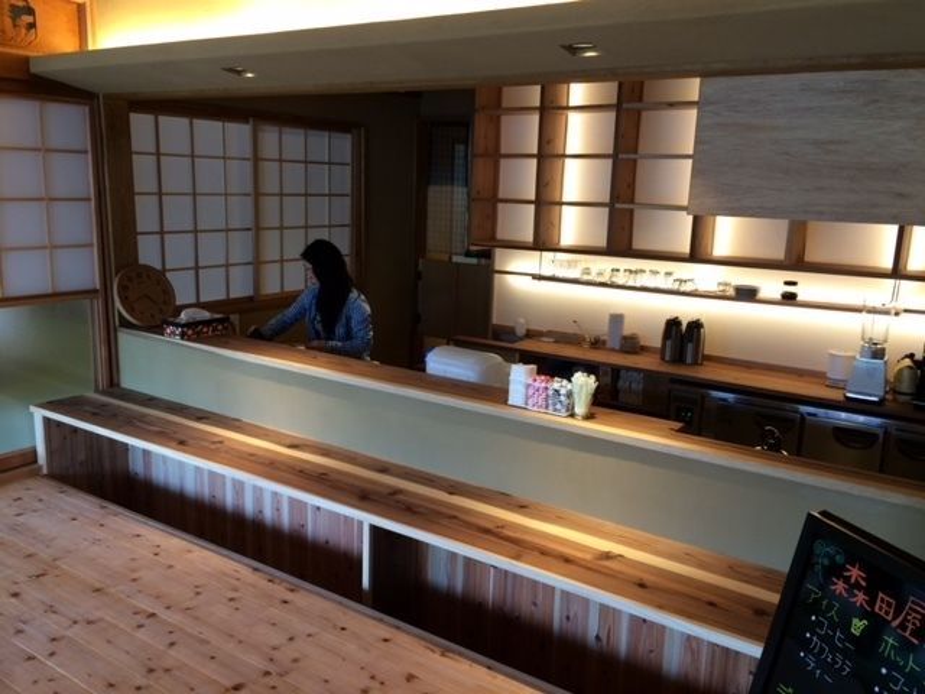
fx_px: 775
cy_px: 347
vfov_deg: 48.2
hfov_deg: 61.7
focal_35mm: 29
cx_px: 462
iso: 64
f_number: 2.2
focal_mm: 4.15
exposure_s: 1/30
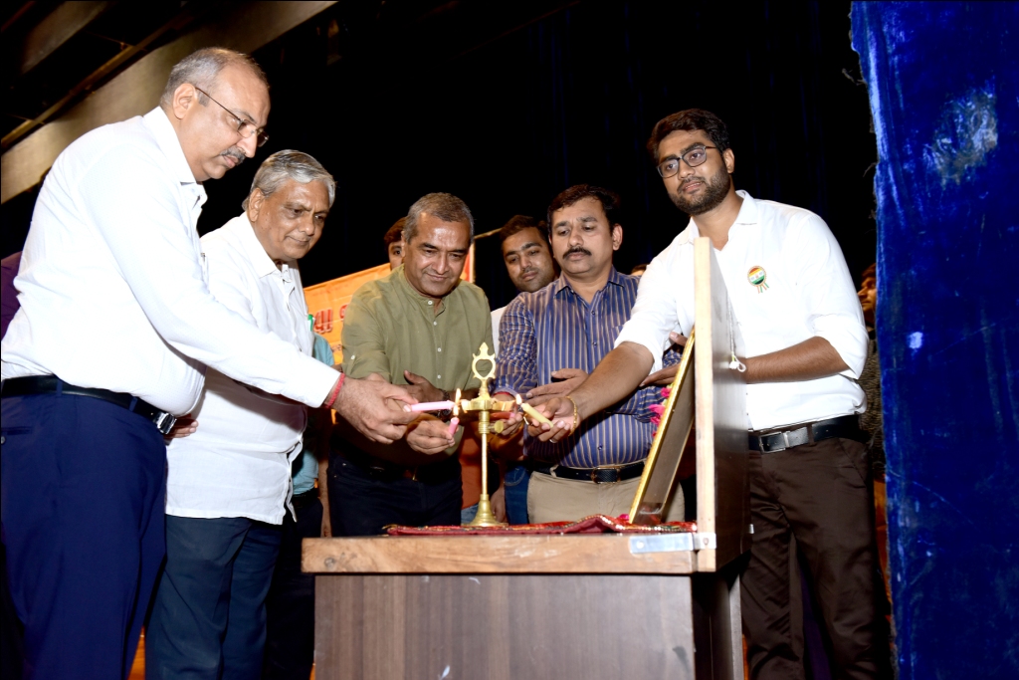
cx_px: 510
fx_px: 1019
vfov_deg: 36.9
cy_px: 340
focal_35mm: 36
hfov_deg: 53.1
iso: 1000
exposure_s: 1/100
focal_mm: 36
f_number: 4.5
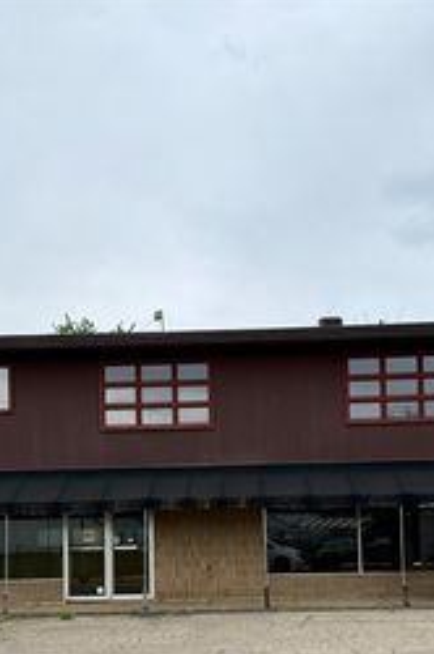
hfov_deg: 26.9
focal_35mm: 50
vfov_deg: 38.7
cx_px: 209
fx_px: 907
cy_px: 483
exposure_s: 1/2801
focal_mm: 6.76
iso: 80
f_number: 1.78
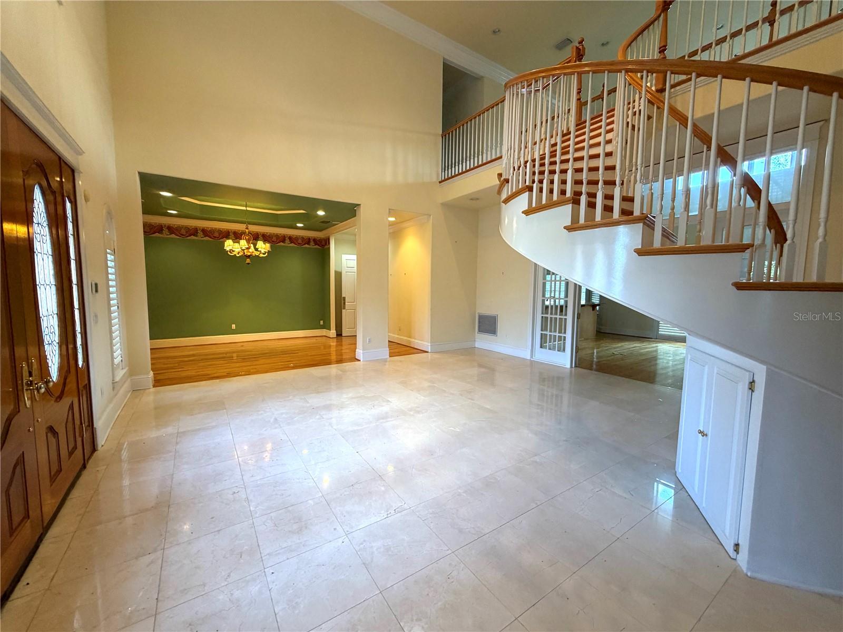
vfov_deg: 85.7
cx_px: 422
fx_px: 341
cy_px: 316
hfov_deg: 102.1
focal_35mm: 14
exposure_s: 1/60
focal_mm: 2.22
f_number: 2.2
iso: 200
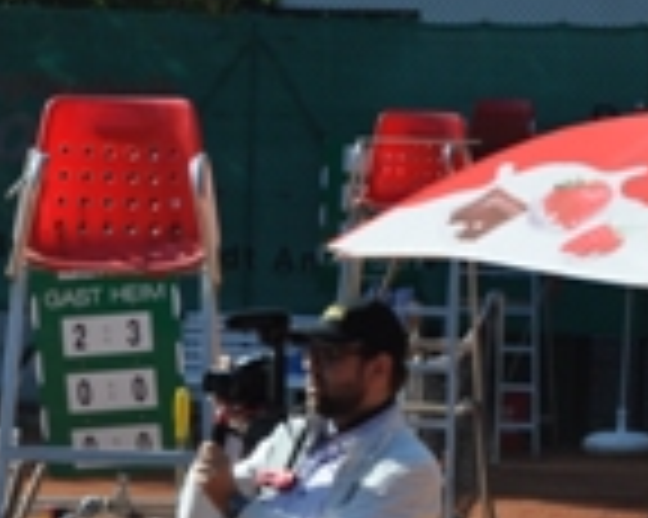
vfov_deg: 3.6
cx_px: 130
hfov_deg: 4.5
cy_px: 590
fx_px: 8203
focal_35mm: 428
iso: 400
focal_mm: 98
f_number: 6.3
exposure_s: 1/1600
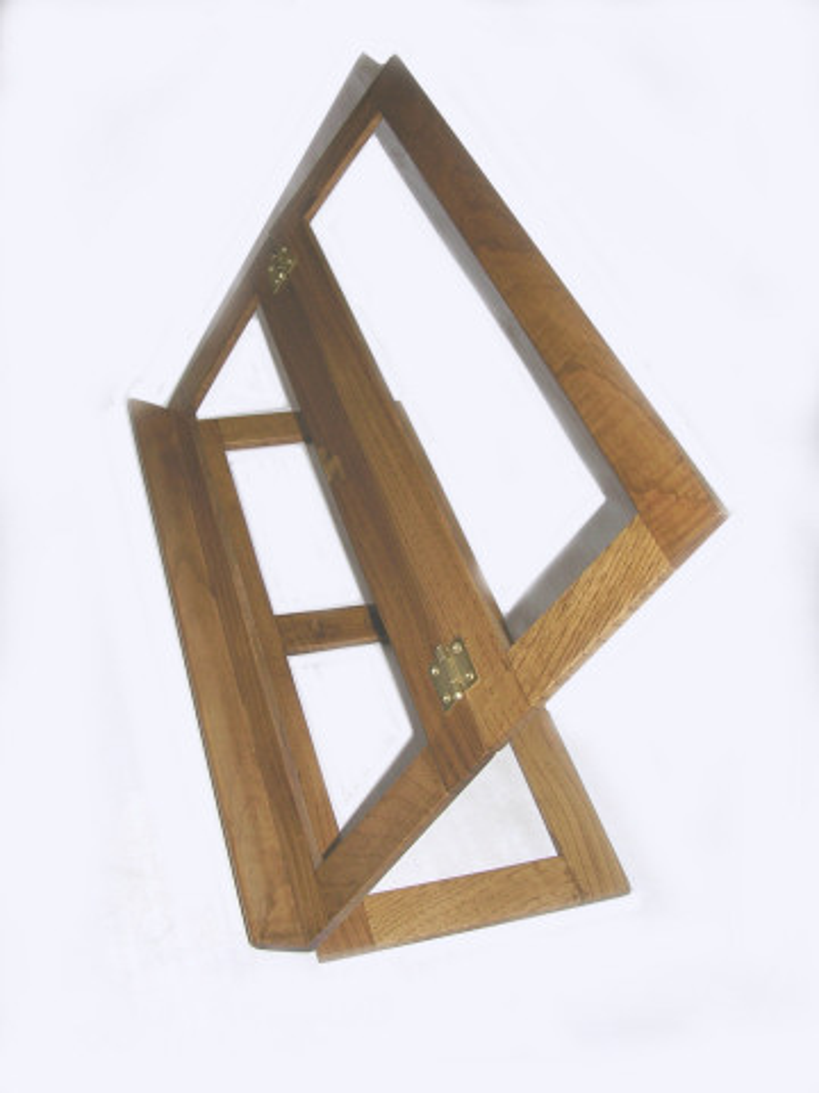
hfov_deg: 37.7
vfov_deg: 49.0
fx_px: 1199
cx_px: 410
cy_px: 546
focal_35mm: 38
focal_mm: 5.8
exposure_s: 1/60.1
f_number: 2.8
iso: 50
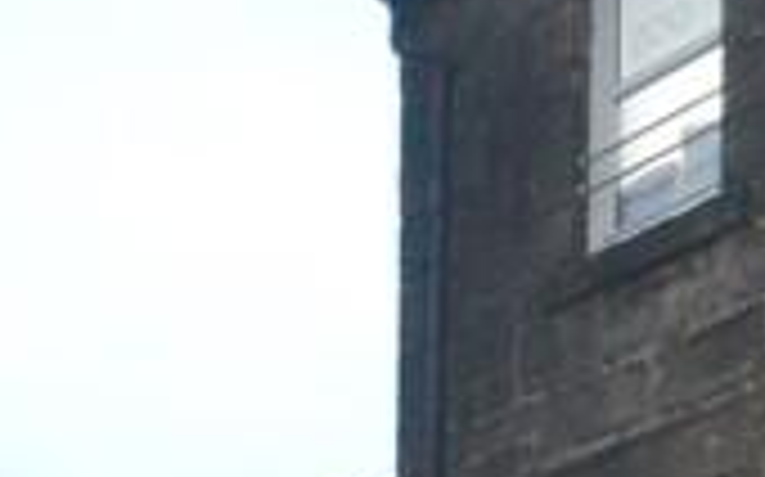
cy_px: 1249
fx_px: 2688
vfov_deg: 8.9
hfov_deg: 16.2
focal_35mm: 129
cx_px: 531
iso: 2500
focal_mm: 14
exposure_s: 1/60
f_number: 4
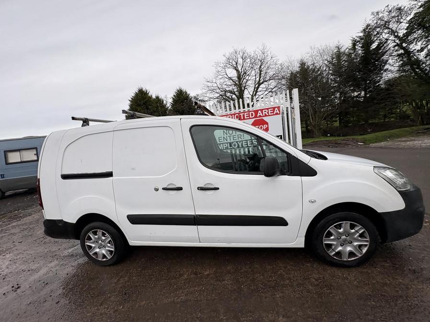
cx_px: 215
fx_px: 174
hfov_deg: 102.1
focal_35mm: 14
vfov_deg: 85.7
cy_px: 161
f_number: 2.2
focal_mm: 2.22
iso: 40
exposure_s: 1/183
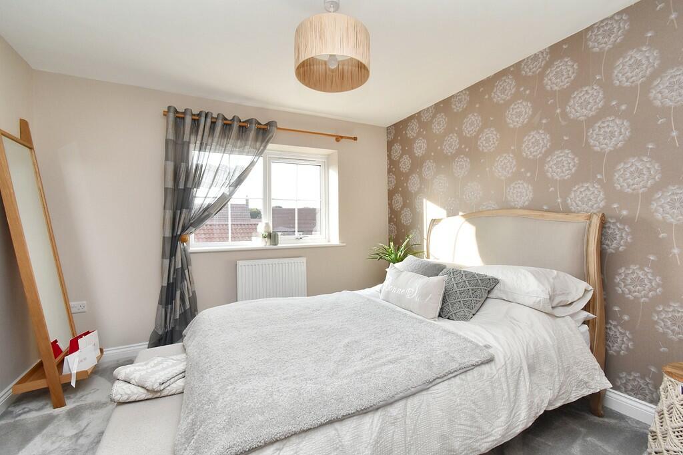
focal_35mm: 15
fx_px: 285
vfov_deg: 77.3
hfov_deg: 100.4
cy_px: 228
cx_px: 342
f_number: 7.1
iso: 800
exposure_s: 1/200
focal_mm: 10
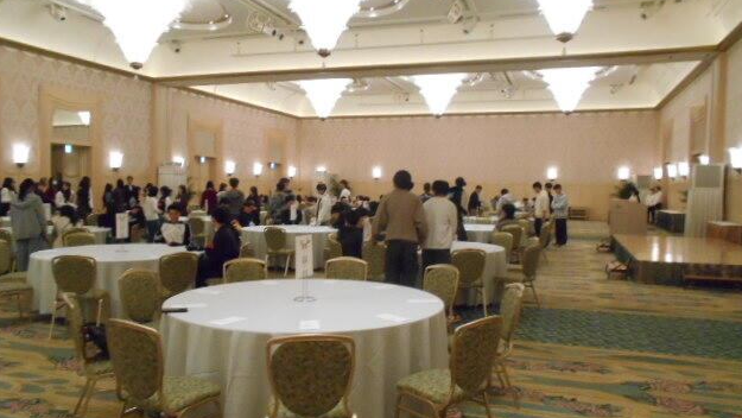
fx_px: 571
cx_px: 372
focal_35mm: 29
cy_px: 214
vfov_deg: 40.2
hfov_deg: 66.1
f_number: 3.2
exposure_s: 1/80
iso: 800
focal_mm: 4.6
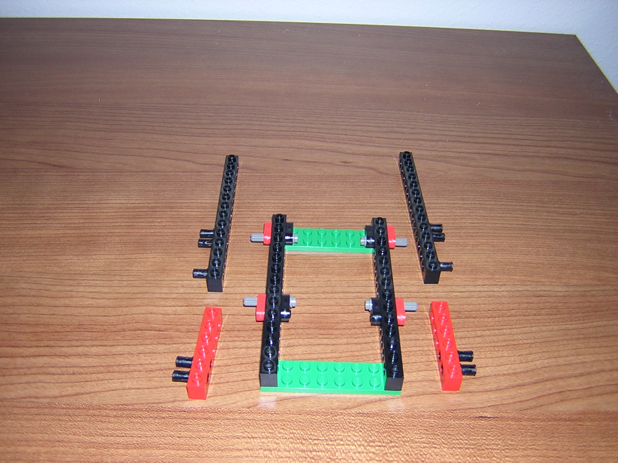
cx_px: 309
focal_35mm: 36
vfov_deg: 39.7
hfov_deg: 51.4
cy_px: 232
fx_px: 643
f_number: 2.6
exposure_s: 1/60.1
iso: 100
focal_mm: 4.7
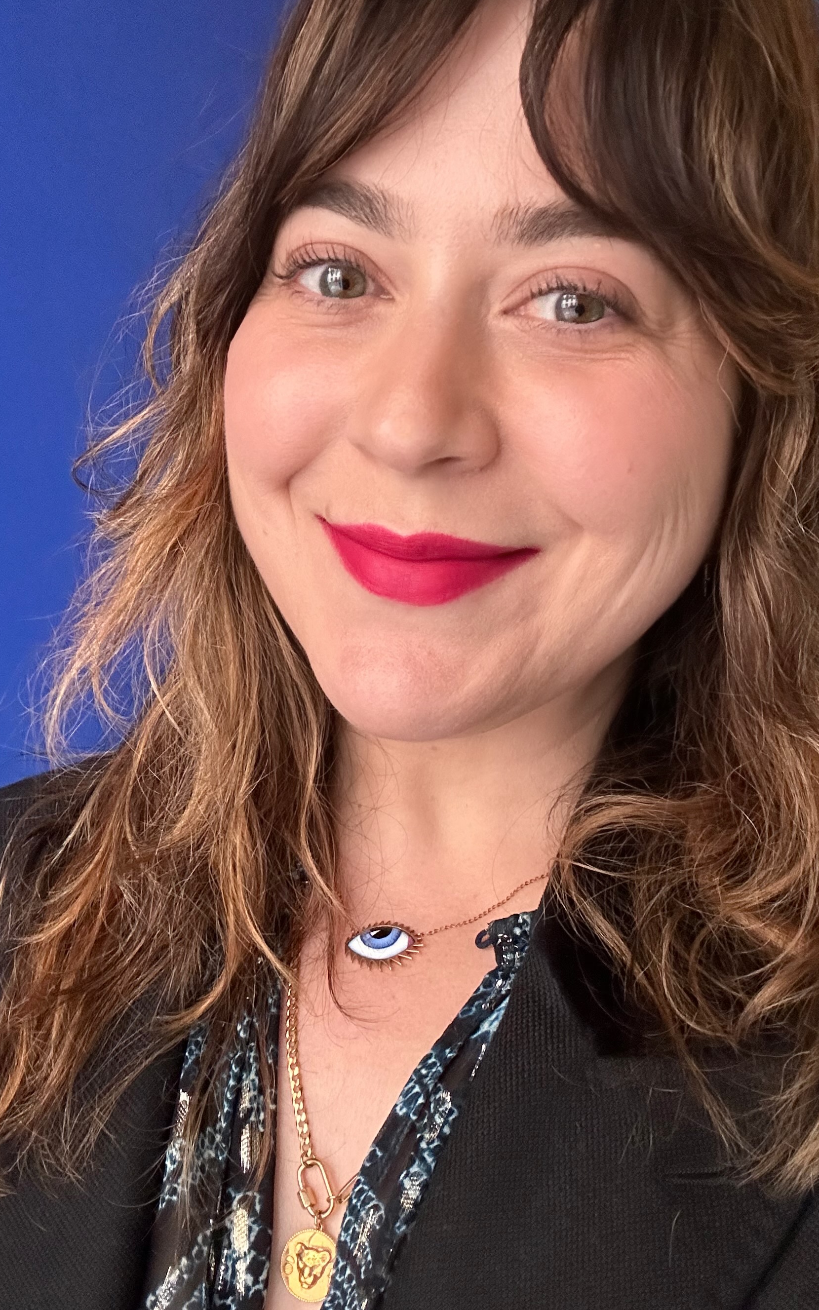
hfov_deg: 34.4
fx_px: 1321
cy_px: 626
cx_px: 359
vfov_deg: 52.7
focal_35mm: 37
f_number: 1.9
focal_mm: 2.69
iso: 320
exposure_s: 1/60
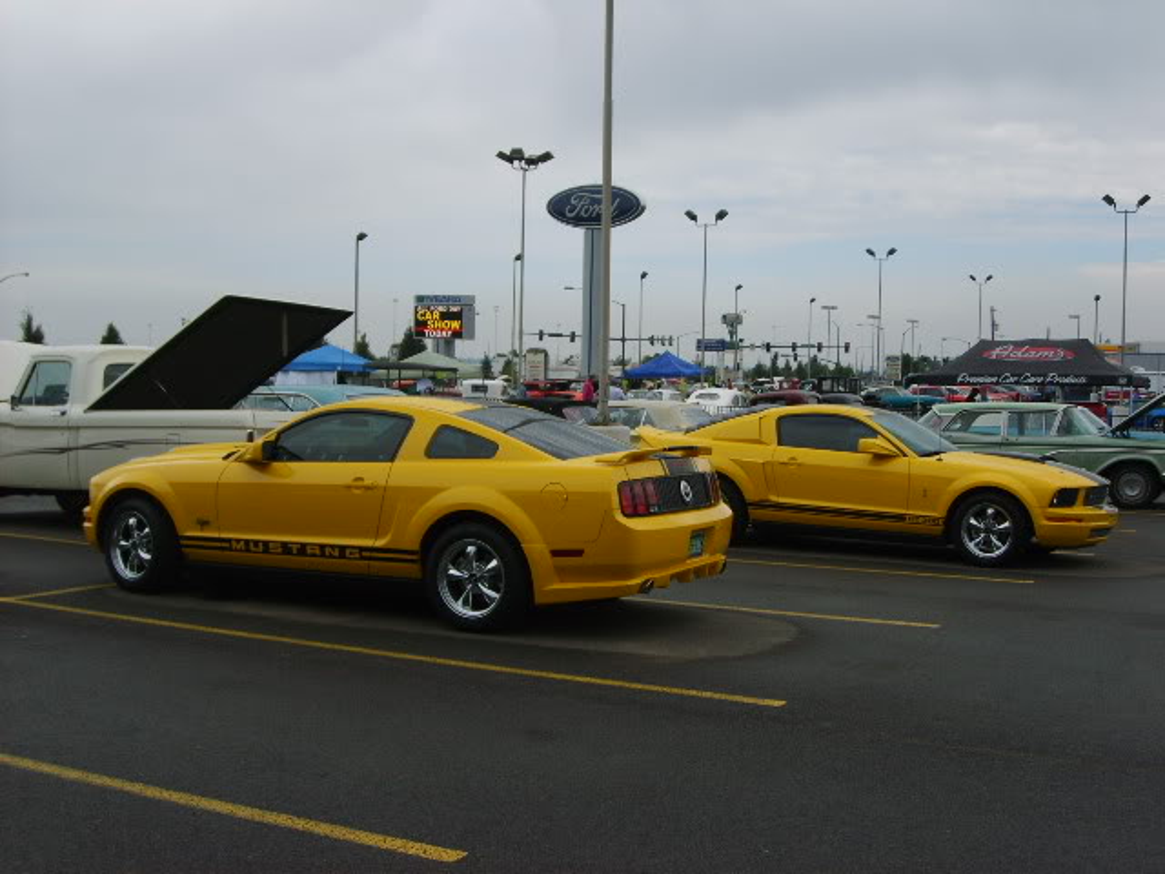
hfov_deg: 43.9
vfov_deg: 33.6
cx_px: 582
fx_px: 1447
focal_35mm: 43
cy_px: 437
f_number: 3
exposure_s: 1/1000
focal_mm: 7.2
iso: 50
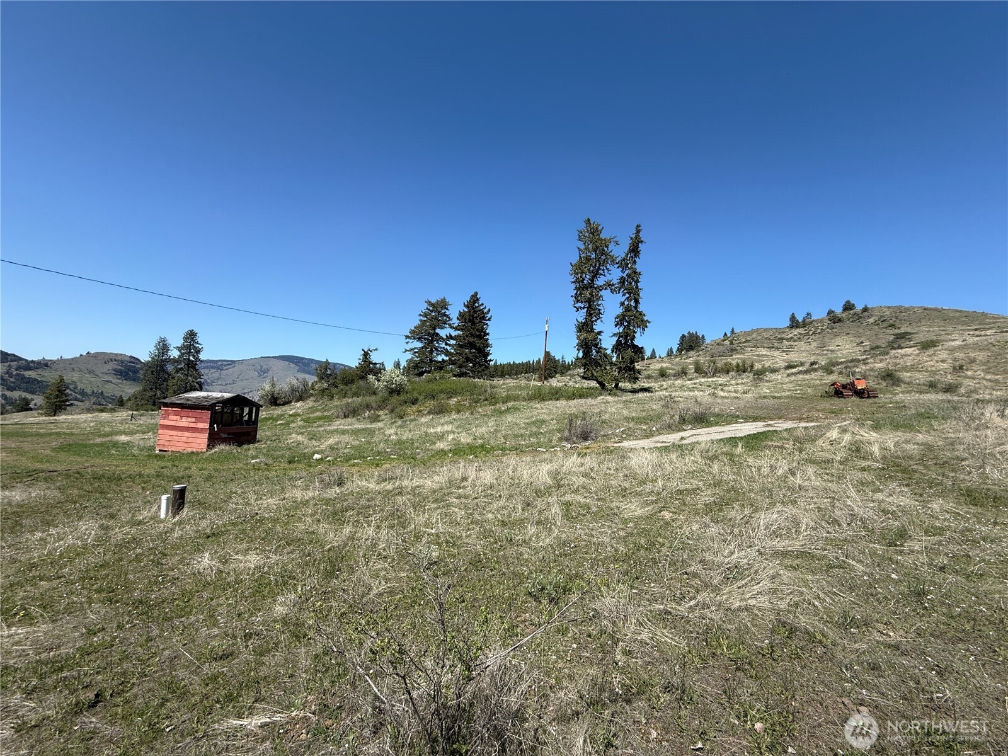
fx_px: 408
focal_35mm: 14
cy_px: 378
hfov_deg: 102.1
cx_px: 504
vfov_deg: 85.7
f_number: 2.2
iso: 50
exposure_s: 1/1961
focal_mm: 2.22
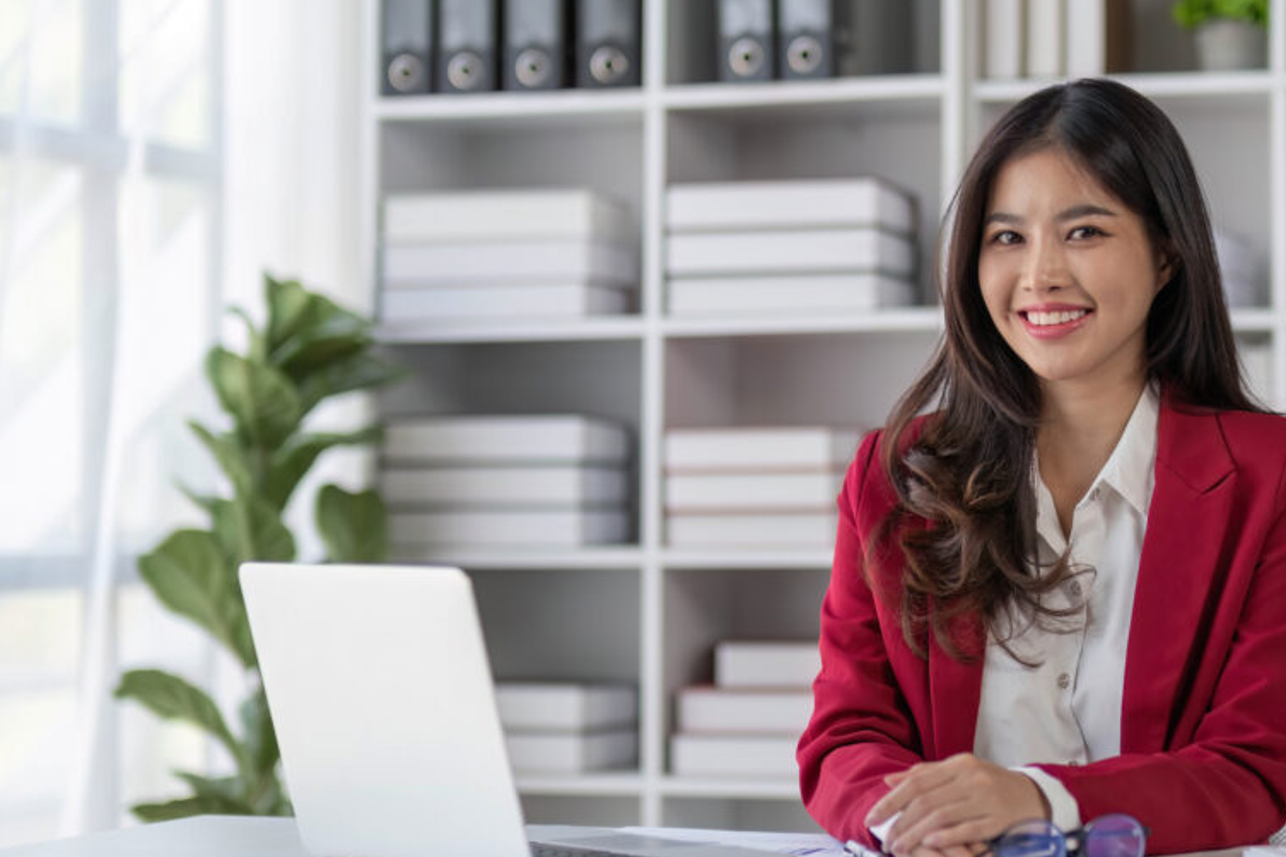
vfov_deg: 13.4
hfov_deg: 20.0
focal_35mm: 102
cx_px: 857
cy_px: 412
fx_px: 3643
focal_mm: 50
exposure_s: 1/500
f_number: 1.4
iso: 250
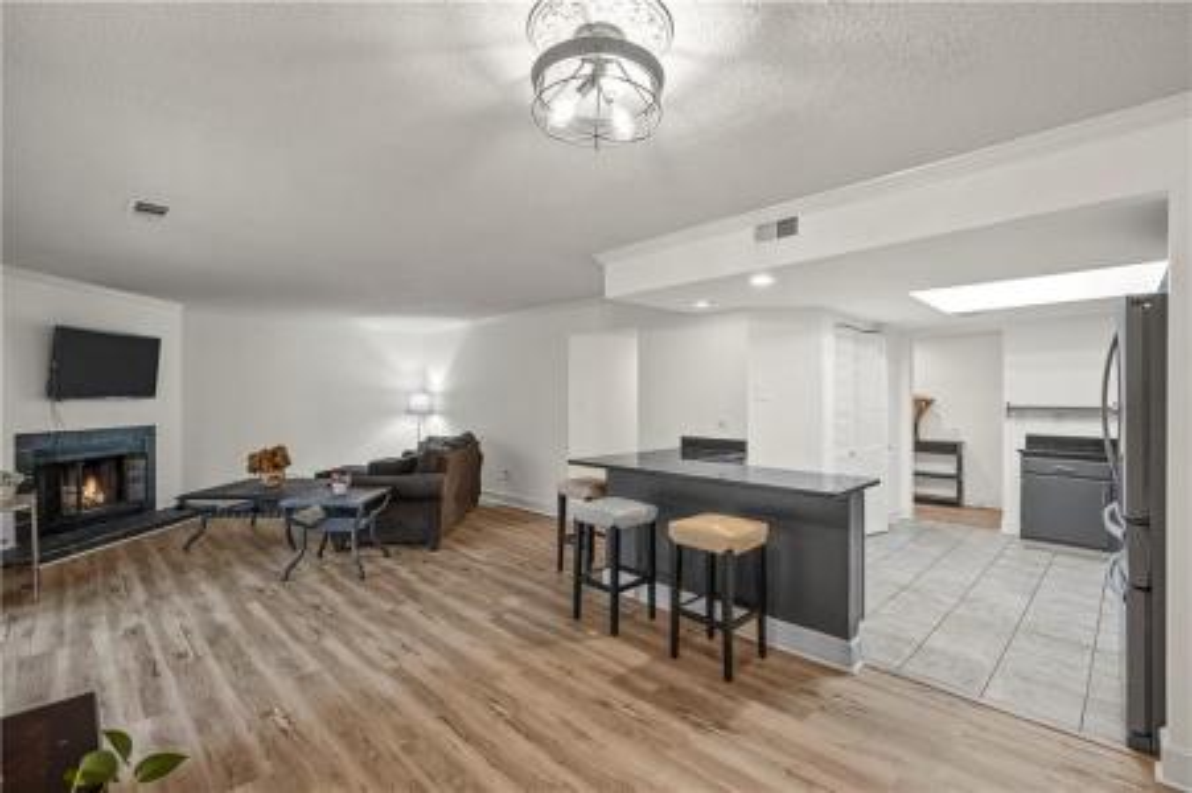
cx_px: 596
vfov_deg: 73.7
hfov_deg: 96.8
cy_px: 396
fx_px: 529
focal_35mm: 16
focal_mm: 16
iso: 400
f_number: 8
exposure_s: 1/4
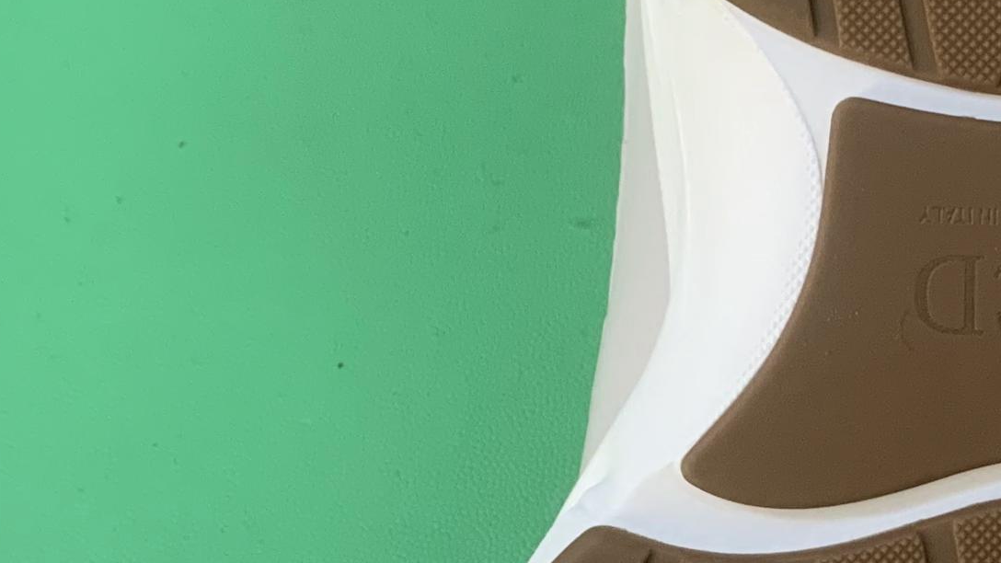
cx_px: 1223
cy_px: 364
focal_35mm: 105
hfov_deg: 19.1
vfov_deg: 11.5
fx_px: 2787
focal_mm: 4.25
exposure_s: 1/60
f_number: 1.8
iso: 100
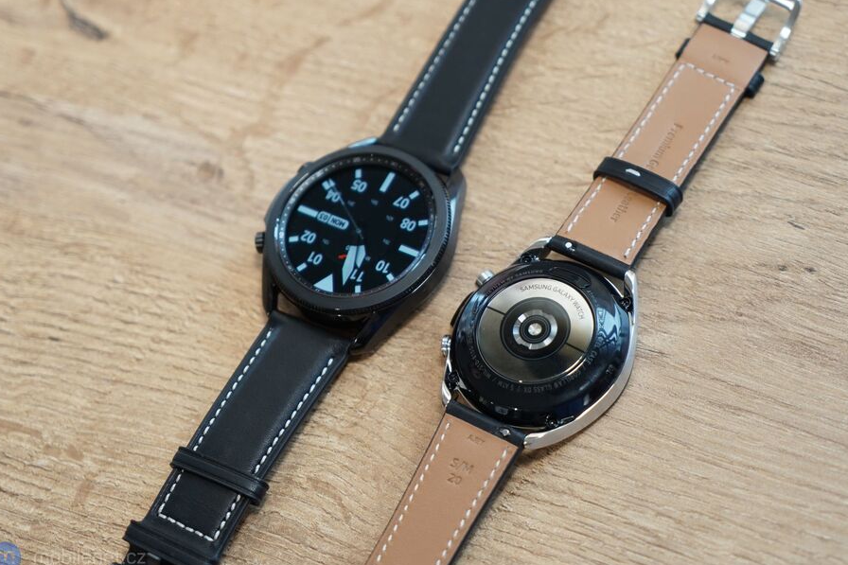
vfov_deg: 18.2
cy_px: 283
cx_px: 432
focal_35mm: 75
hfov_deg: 27.0
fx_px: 1766
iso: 800
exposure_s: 1/125
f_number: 4
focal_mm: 70
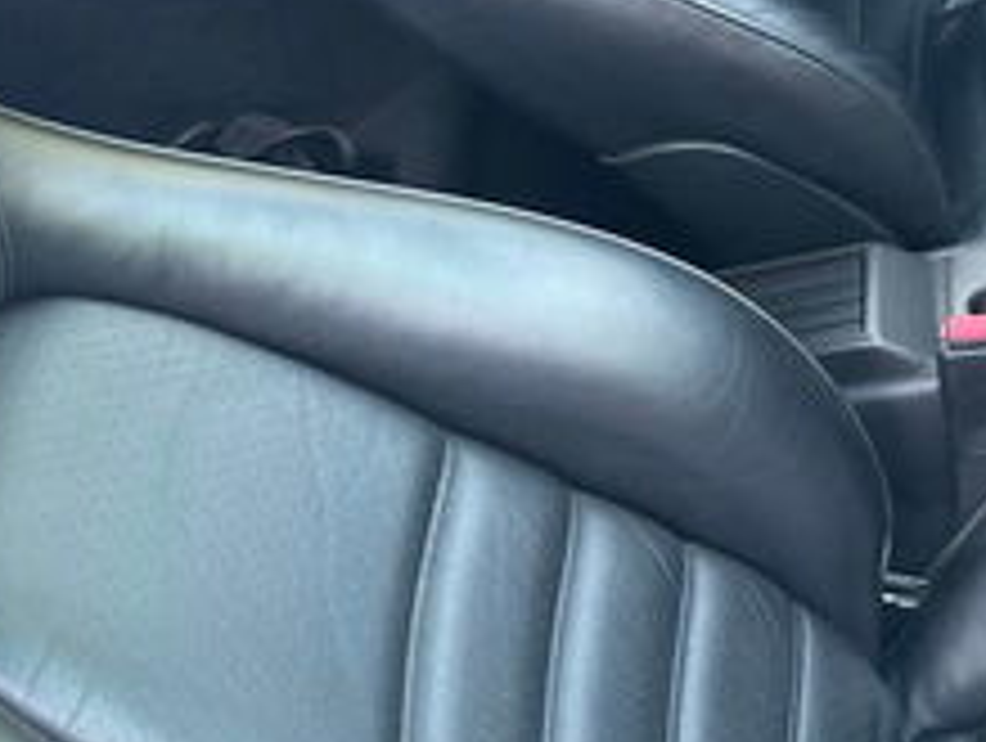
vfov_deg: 16.1
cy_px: 621
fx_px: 2596
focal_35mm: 91
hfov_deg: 21.3
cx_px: 725
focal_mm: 4.2
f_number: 1.6
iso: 125
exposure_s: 1/104
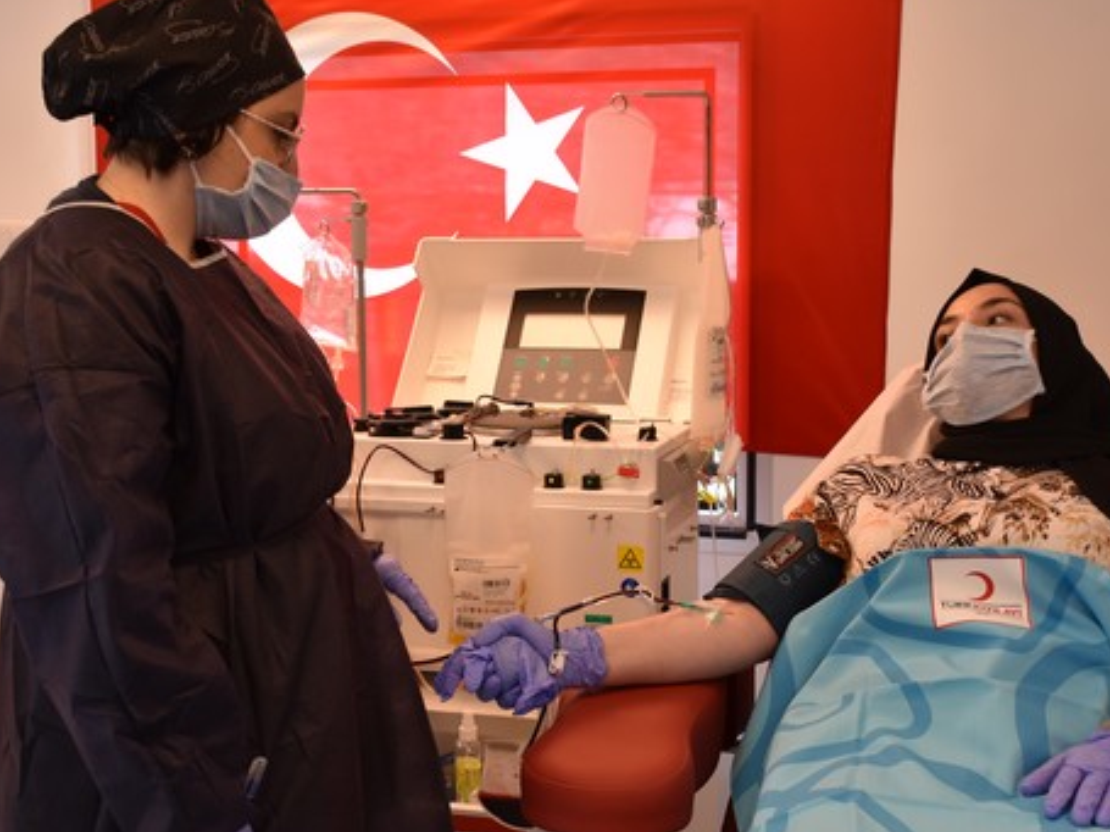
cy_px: 479
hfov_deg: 37.5
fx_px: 1635
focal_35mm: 51
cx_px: 583
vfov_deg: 28.5
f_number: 5
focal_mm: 24
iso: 500
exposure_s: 1/100
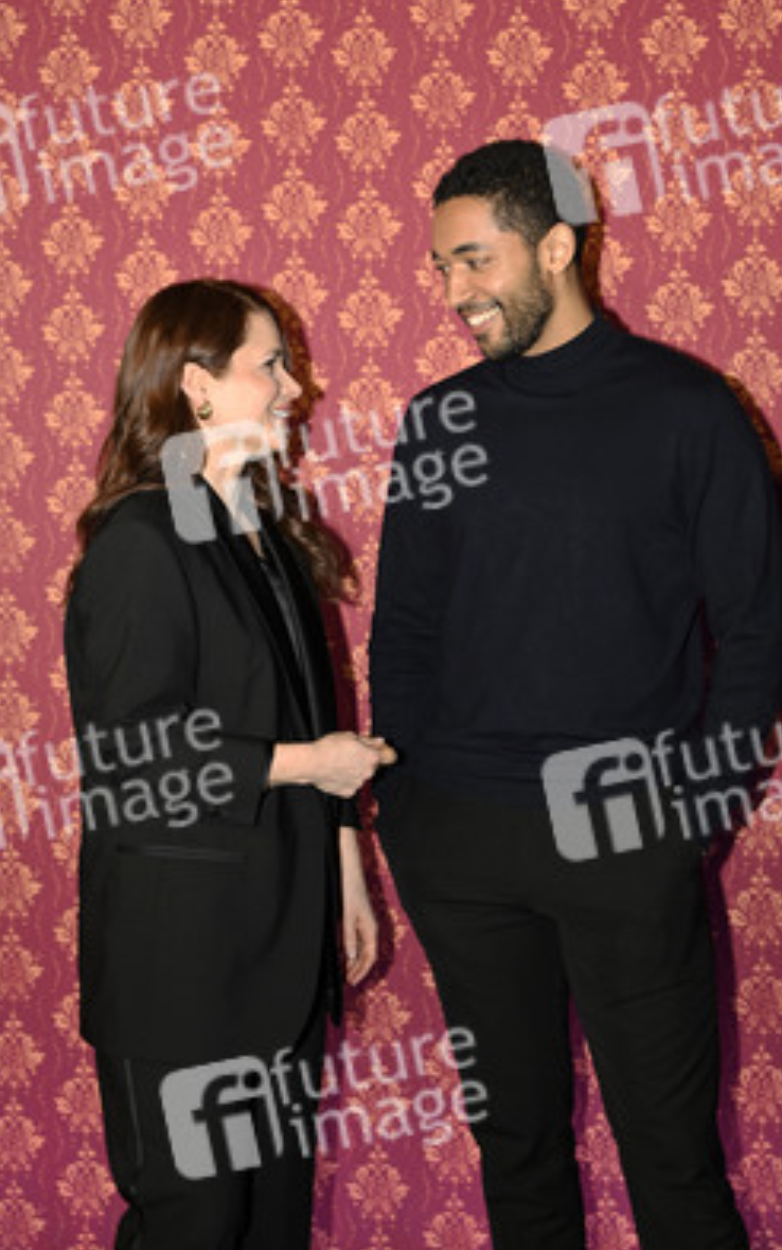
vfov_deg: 35.1
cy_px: 627
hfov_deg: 22.4
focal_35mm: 58
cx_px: 416
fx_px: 1976
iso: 400
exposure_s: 1/200
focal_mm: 56
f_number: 4
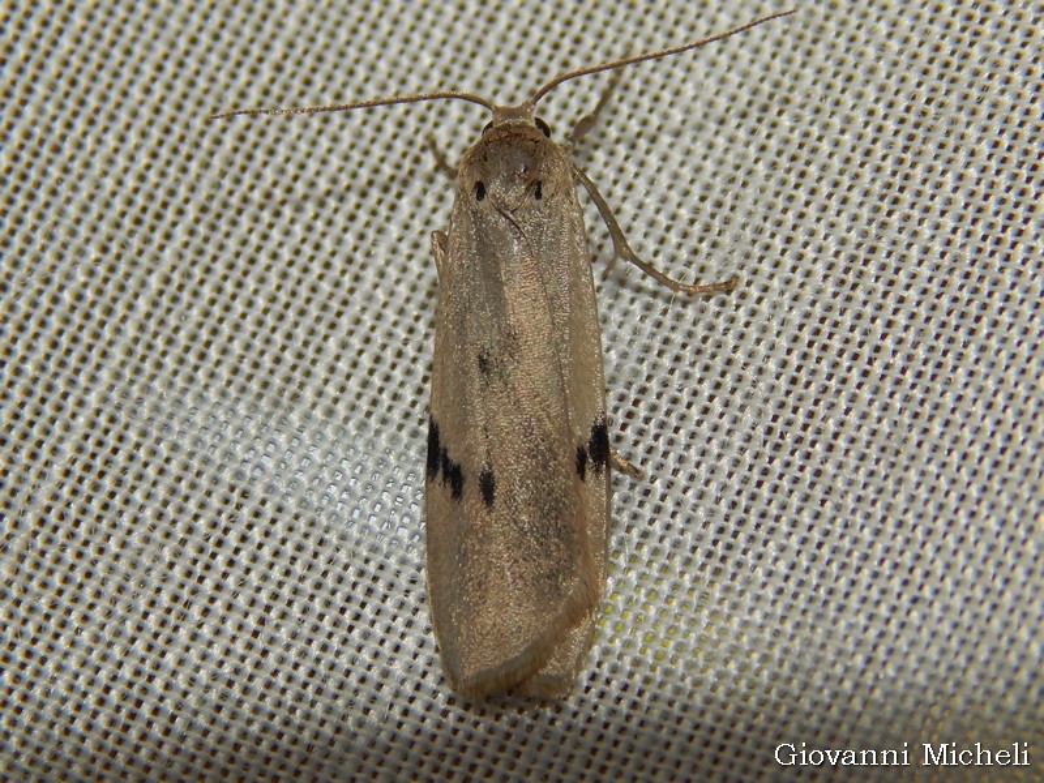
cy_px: 392
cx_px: 522
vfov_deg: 11.2
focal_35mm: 132
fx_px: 3981
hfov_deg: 14.9
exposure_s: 1/30
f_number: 9.6
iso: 200
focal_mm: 23.4
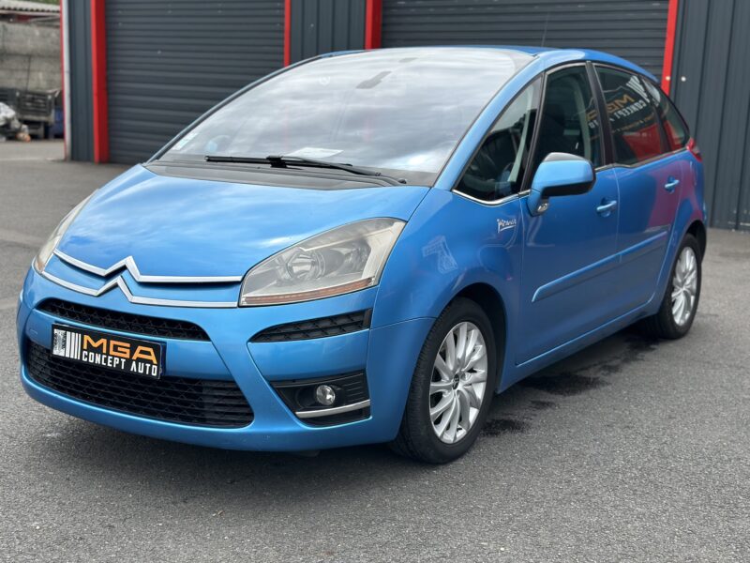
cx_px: 375
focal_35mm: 48
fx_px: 1040
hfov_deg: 39.7
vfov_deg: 30.3
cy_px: 282
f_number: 1.78
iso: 100
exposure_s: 1/4785
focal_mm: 6.86
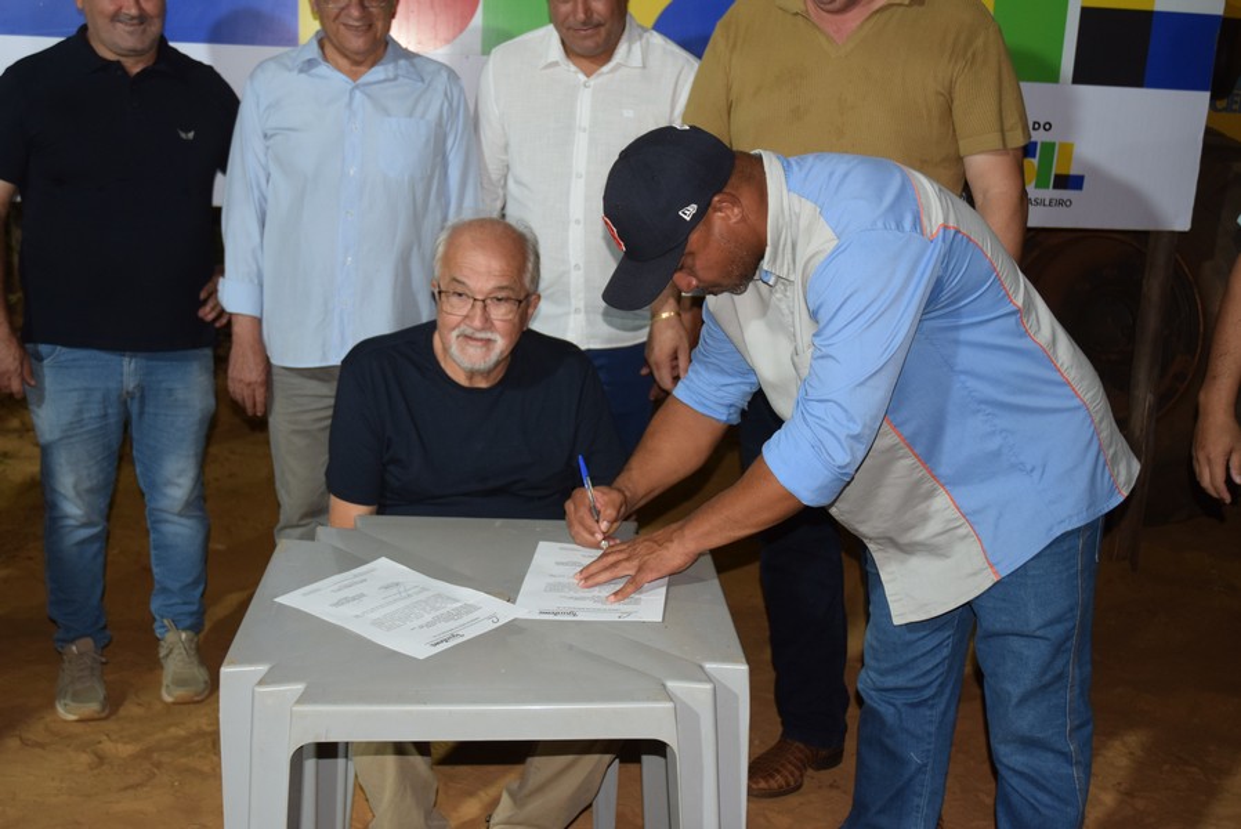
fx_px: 1500
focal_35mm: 44
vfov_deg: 30.9
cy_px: 414
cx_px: 620
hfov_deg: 44.9
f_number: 4
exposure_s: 1/60
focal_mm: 29
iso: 800
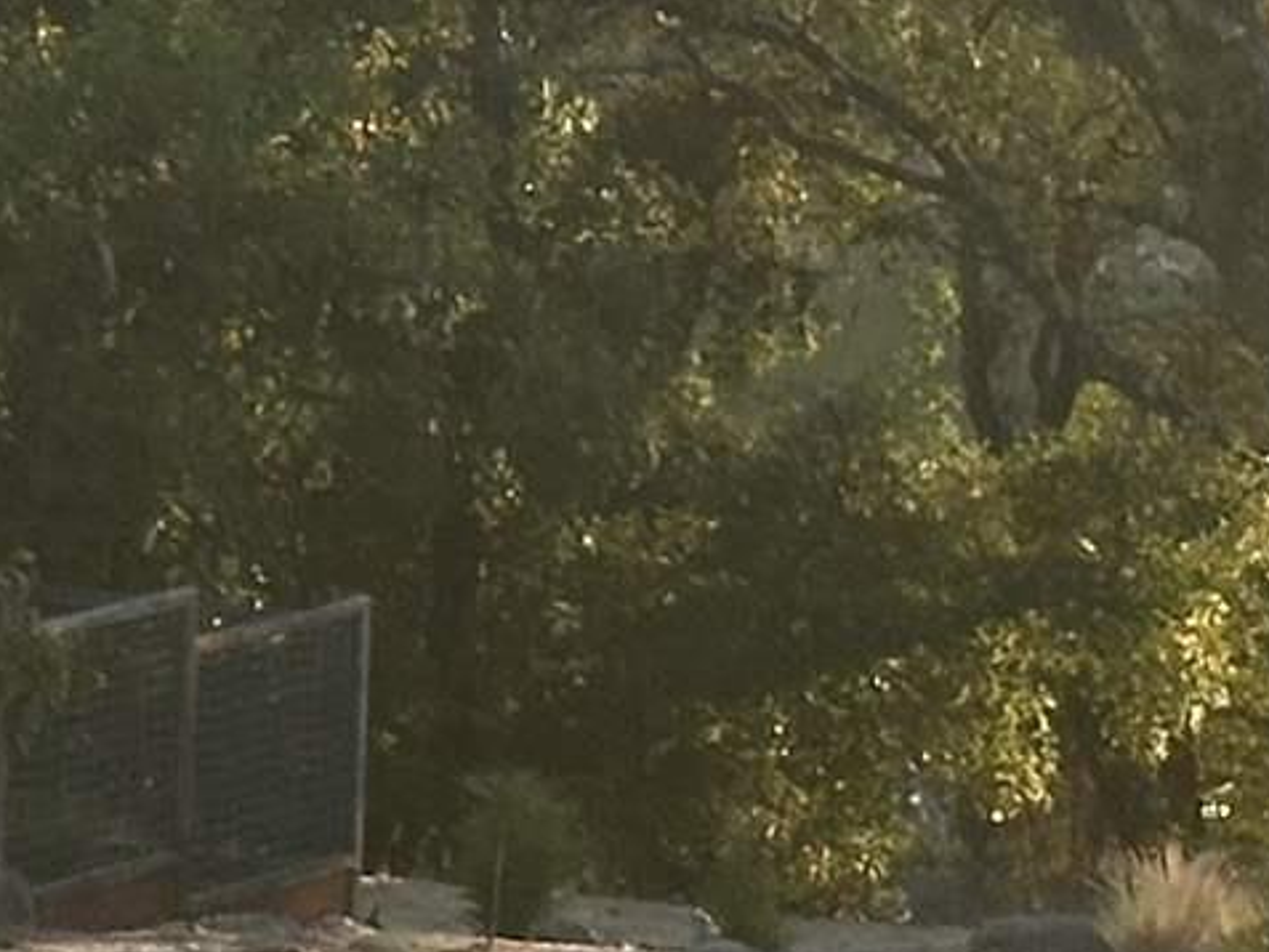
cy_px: 32
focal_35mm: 309
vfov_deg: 4.8
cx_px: -694
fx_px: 11331
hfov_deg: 6.3
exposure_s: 1/1992
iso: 64
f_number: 1.78
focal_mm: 6.86
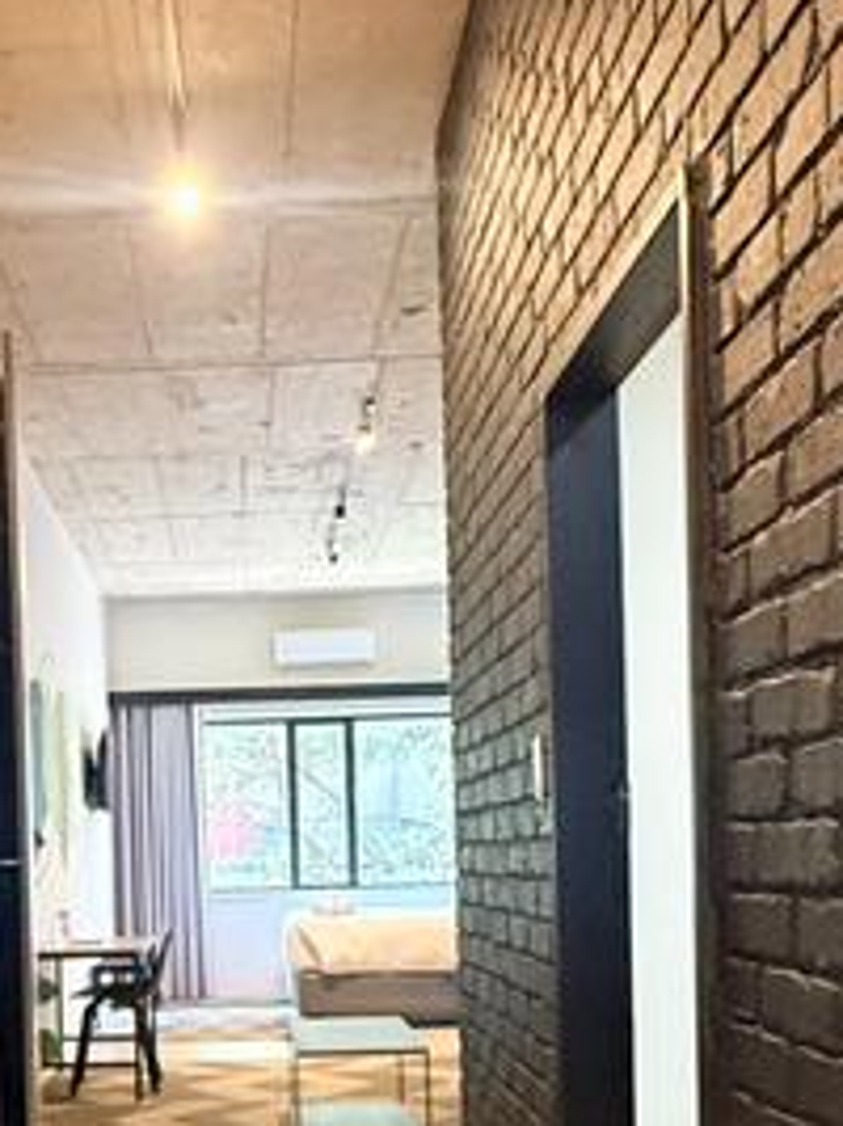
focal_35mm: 42
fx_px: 1365
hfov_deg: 33.4
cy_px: 894
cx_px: 181
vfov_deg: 42.9
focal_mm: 2.22
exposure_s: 1/50
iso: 800
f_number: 2.2
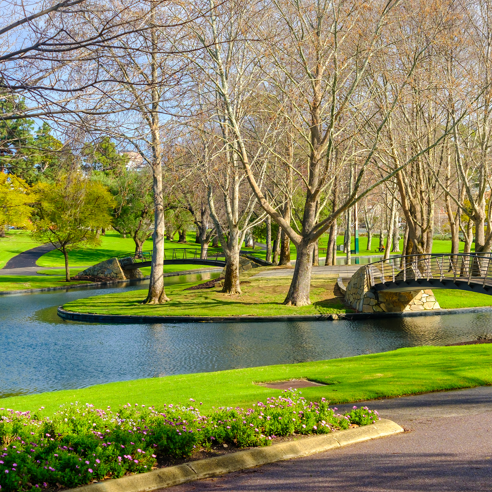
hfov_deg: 31.8
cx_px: 343
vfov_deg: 32.2
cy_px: 243
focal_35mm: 53
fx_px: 852
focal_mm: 27
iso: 200
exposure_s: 1/200
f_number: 4.5
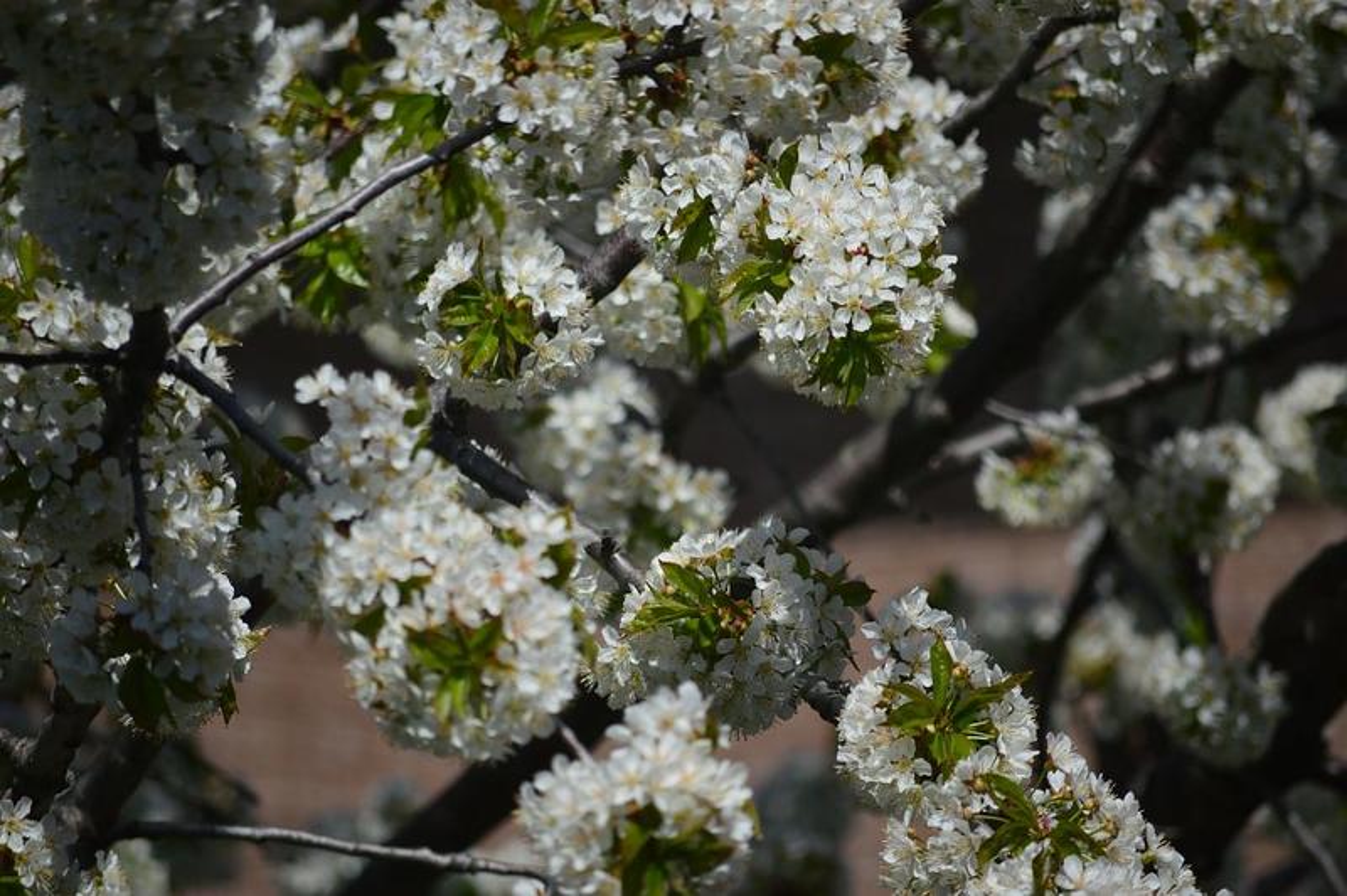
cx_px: 674
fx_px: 11215
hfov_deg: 6.9
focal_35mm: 300
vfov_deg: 4.6
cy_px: 448
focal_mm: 200
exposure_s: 1/500
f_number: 5.6
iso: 100
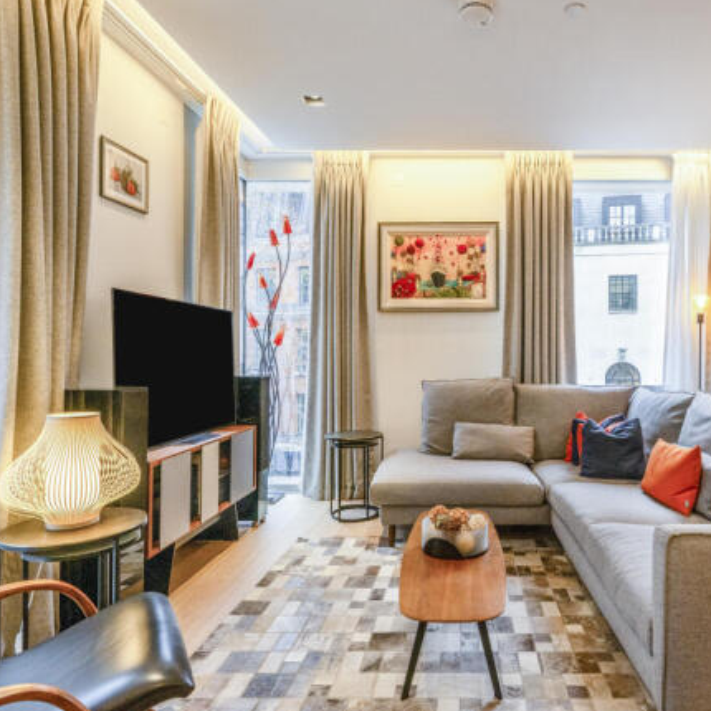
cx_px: 495
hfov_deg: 67.0
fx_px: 511
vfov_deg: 69.6
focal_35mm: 22
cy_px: 356
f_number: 8
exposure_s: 1/30
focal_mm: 17
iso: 800
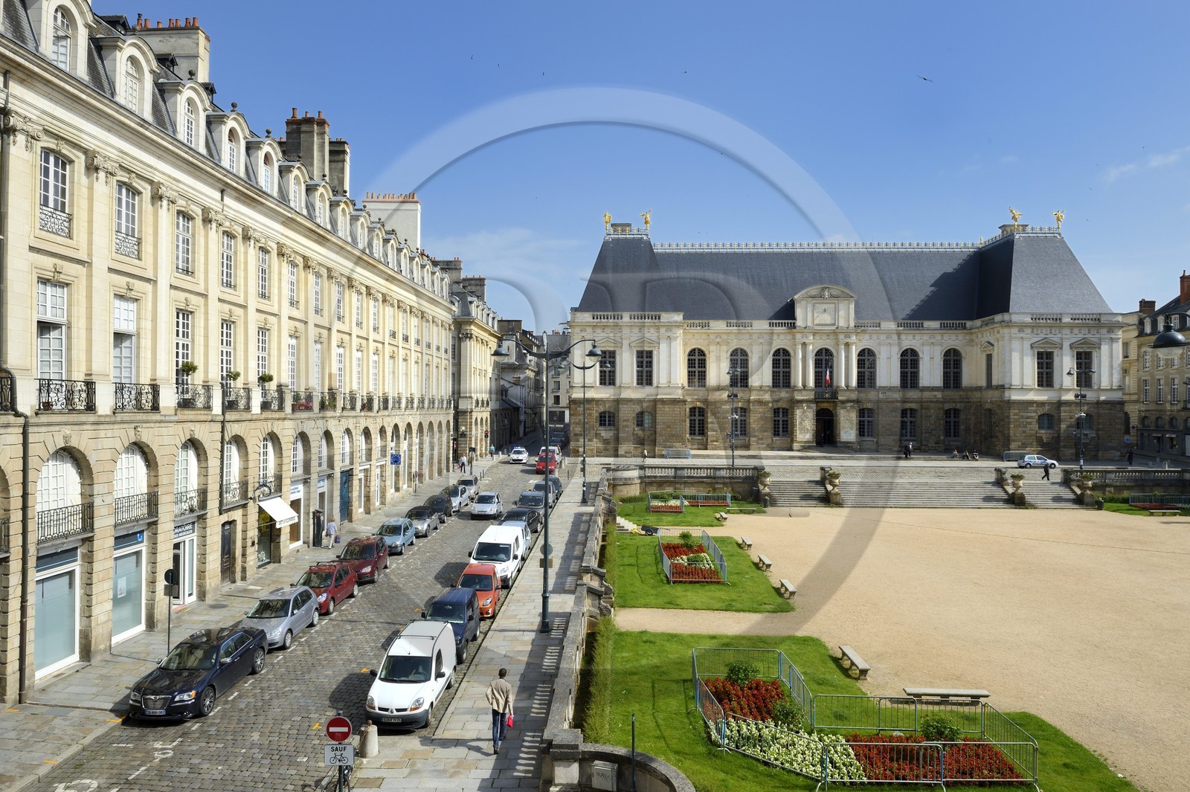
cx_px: 595
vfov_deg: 53.1
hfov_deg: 73.8
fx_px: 793
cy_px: 396
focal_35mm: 24
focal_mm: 24
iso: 200
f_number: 13
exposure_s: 1/250
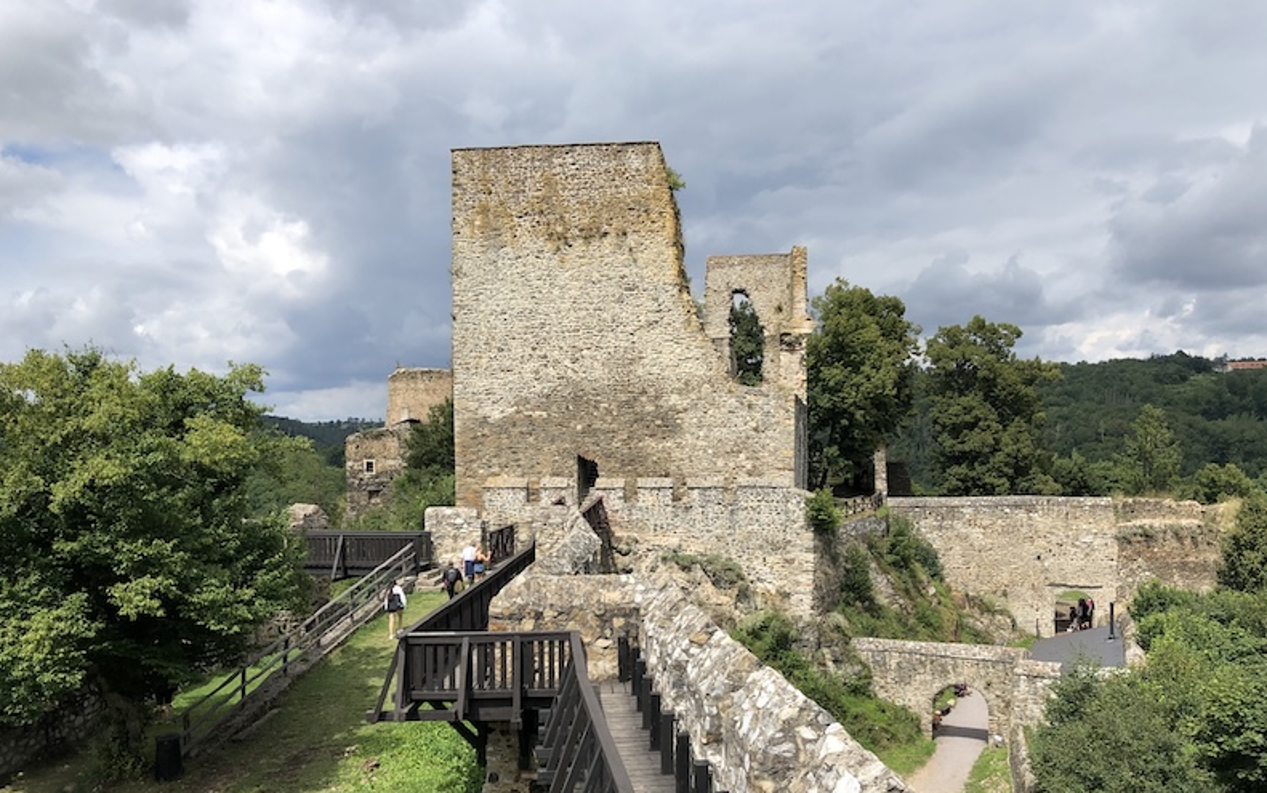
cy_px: 471
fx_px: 1036
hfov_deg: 62.9
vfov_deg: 41.7
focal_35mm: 30
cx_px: 639
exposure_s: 1/2288
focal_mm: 4
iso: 20
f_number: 1.8
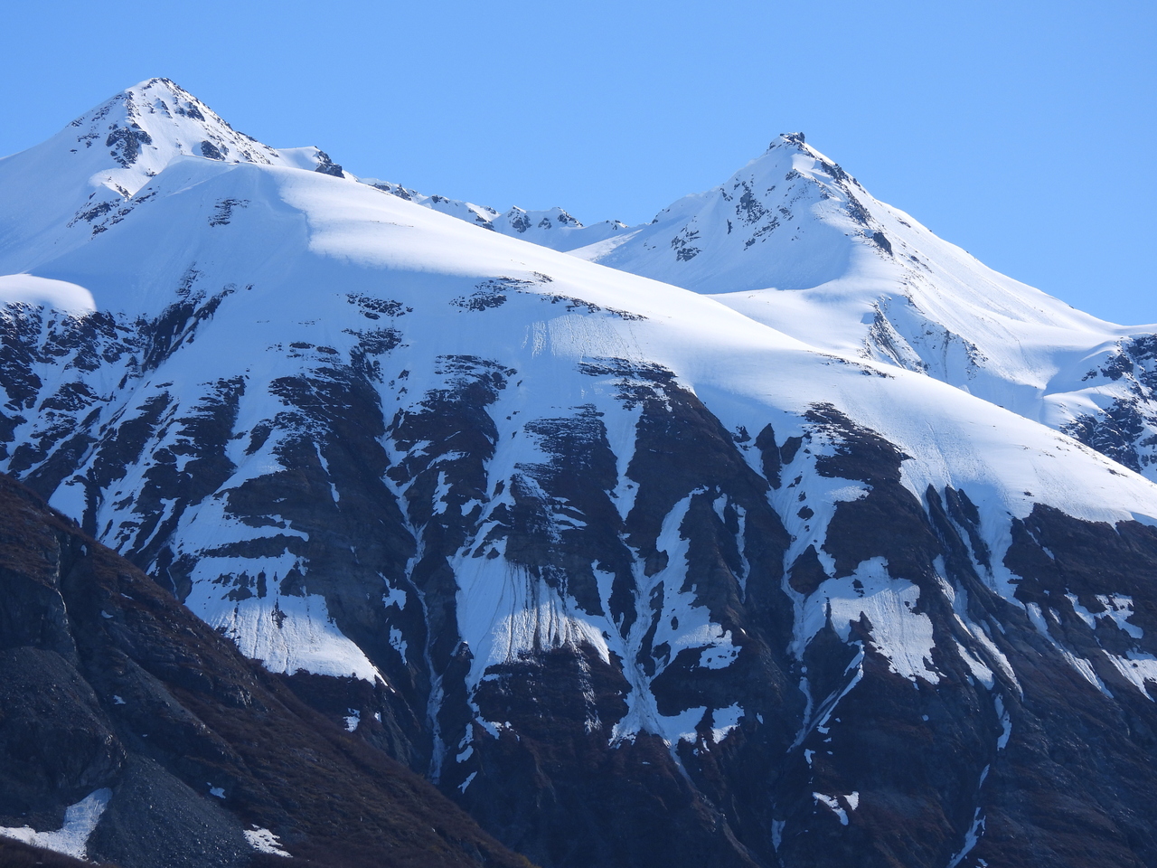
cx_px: 578
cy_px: 434
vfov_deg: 11.0
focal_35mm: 135
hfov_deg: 14.6
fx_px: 4512
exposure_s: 1/1250
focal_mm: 24.1
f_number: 4
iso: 100
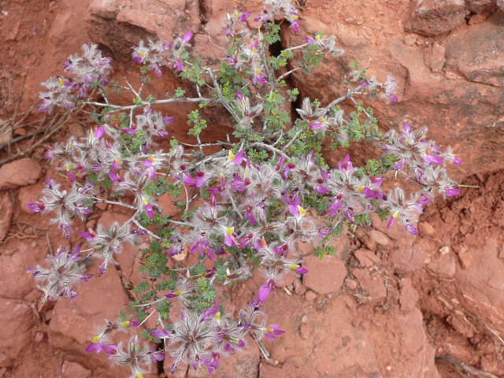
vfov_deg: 27.0
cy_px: 189
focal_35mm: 54
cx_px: 252
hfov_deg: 35.5
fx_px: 786
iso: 100
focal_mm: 5.8
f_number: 3.7
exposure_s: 1/250
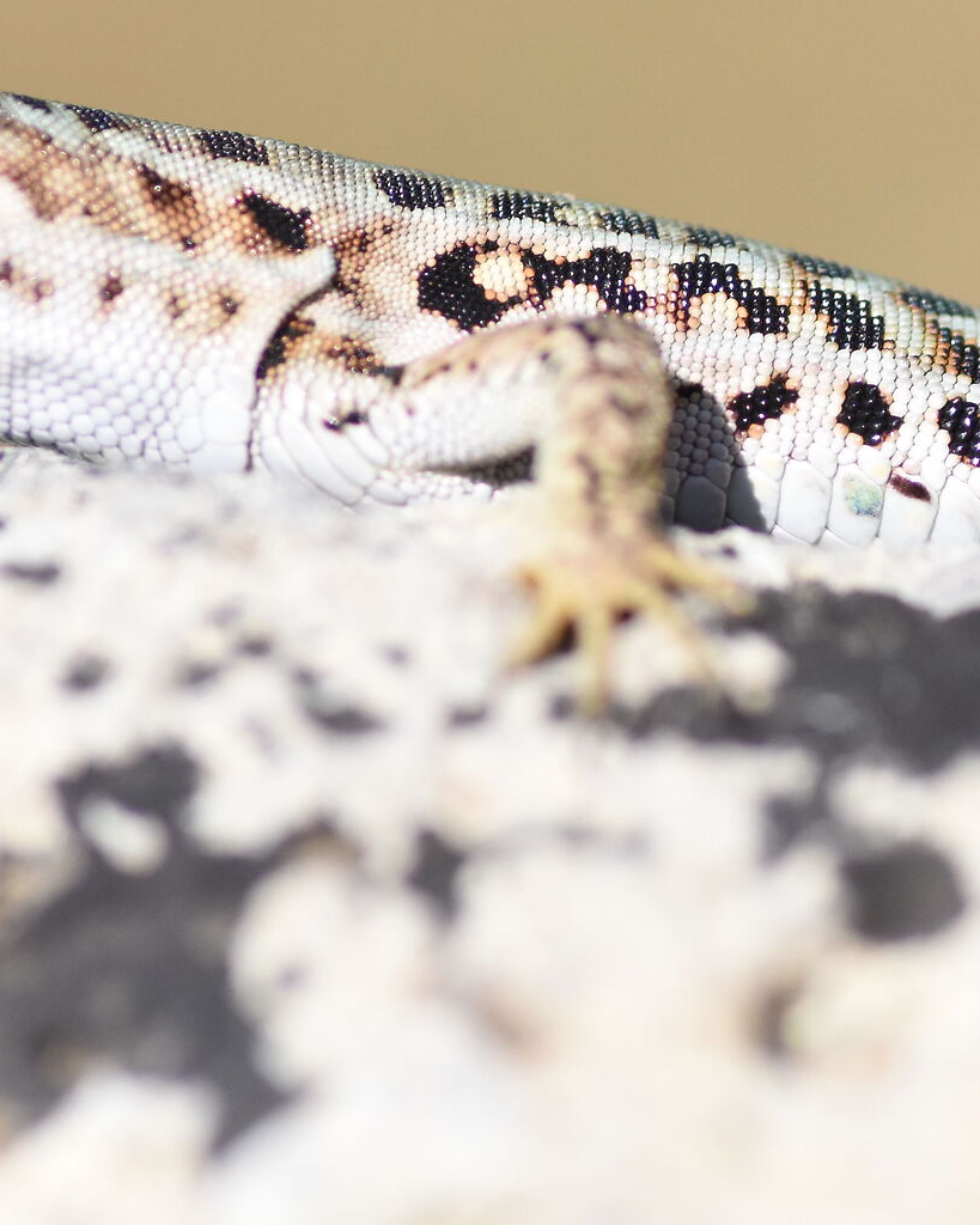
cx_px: 1285
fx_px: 11966
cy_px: 547
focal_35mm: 330
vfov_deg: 5.9
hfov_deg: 4.7
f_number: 5.6
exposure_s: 1/8000
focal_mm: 100
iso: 1000
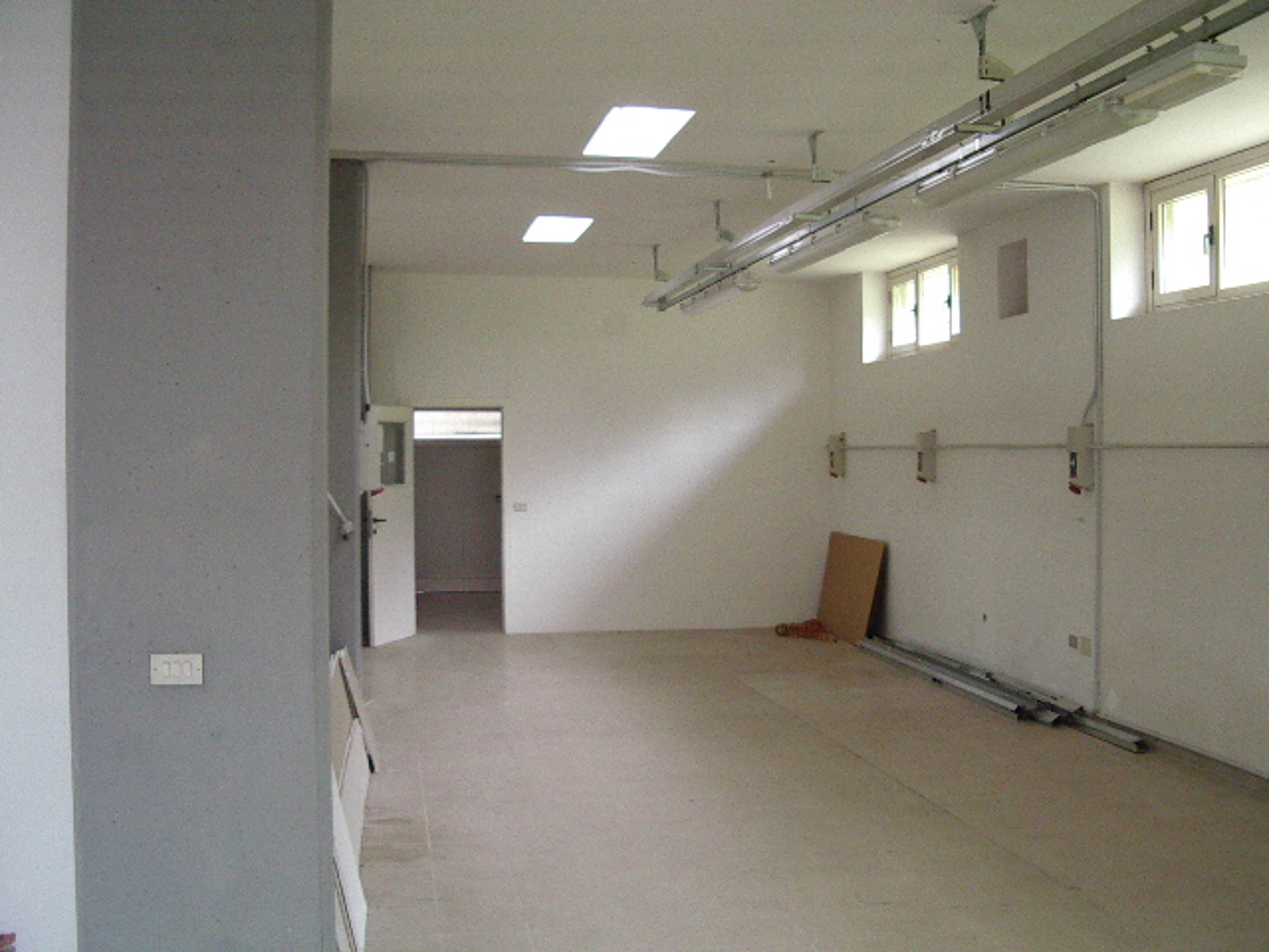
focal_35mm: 38
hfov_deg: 49.0
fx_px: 1393
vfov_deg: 37.7
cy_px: 476
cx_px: 634
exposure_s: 1/80
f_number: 2.6
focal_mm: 5.8
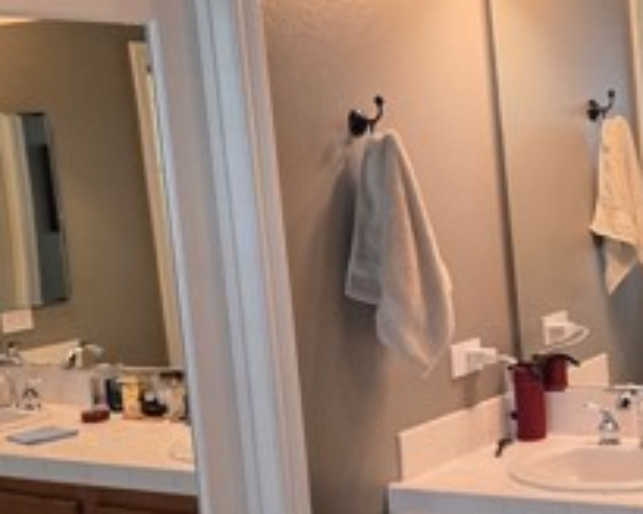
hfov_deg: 25.9
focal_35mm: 70
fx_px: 1332
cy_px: 295
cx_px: 627
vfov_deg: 21.8
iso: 250
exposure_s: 1/120
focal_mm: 6.3
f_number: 1.7
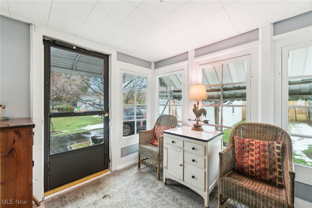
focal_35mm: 14
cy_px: 104
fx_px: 121
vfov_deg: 81.2
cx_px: 156
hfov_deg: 104.3
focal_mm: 14
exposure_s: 1/125
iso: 640
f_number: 2.8
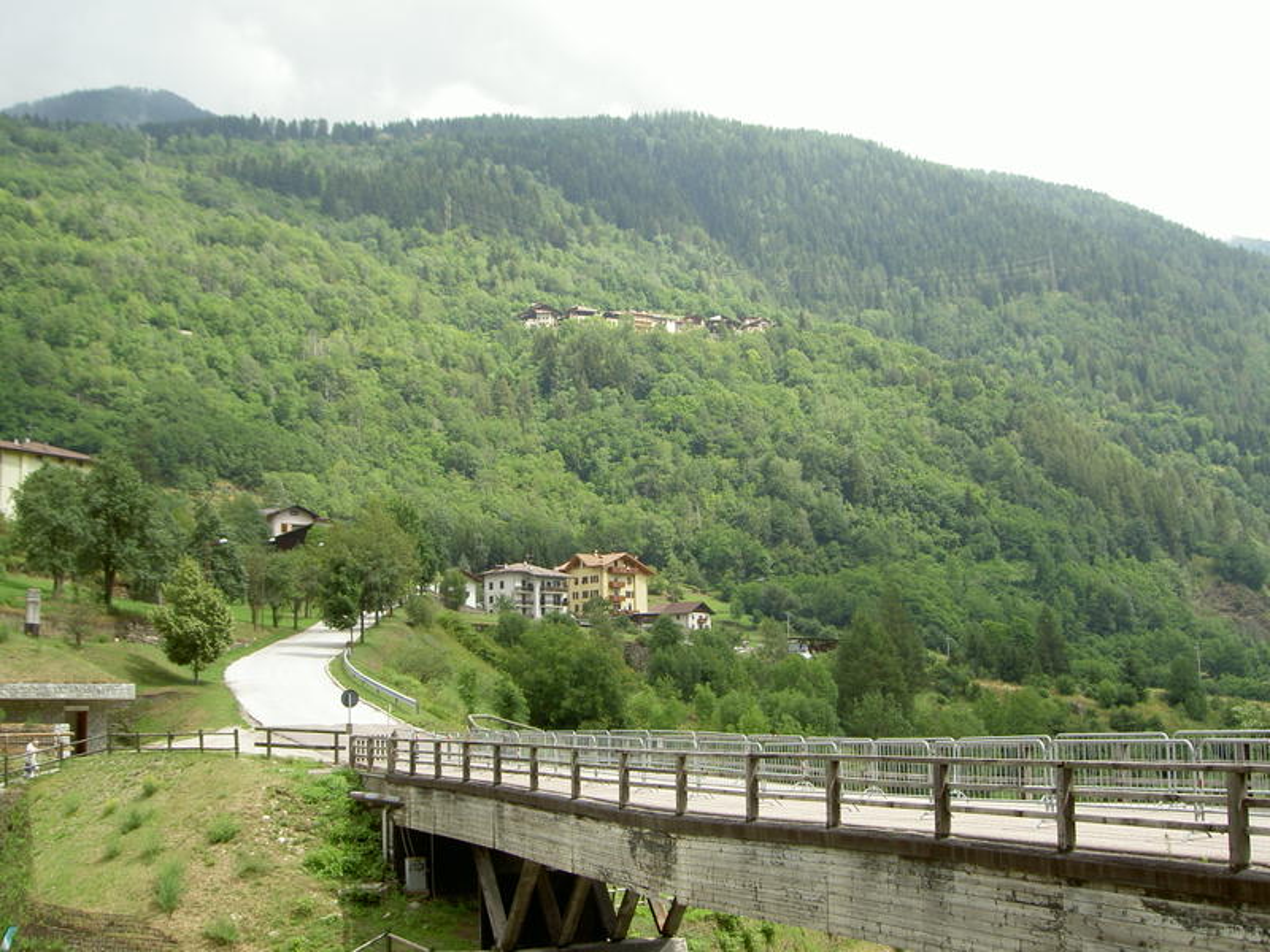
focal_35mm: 39
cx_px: 635
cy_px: 476
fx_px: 1431
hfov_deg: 47.9
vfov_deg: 36.8
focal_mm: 8
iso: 50
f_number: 4.7
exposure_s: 1/200
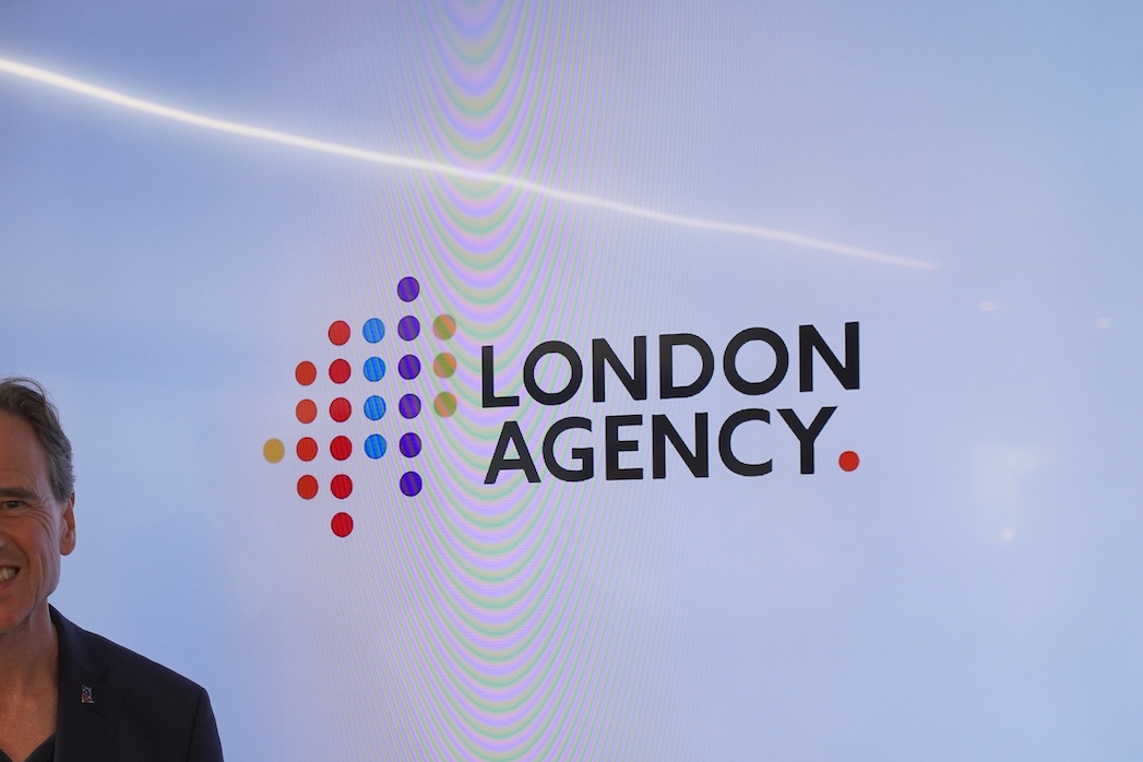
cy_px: 432
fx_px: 1746
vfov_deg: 24.6
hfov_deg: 36.2
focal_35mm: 55
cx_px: 531
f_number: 4
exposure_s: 1/160
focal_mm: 48
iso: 1000
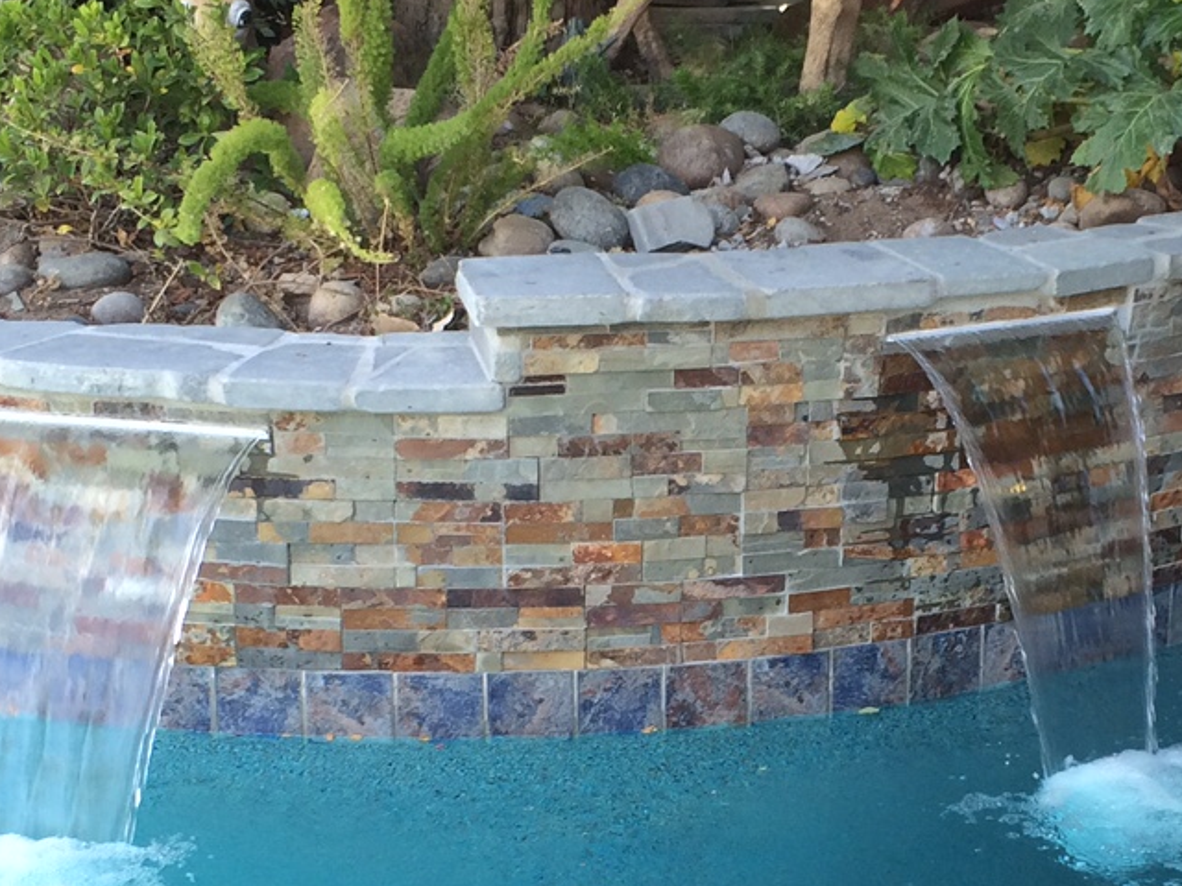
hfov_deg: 26.1
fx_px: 2527
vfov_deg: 19.8
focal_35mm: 74
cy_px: 615
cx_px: 818
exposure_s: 1/120
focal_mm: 4.15
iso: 32
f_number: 2.2
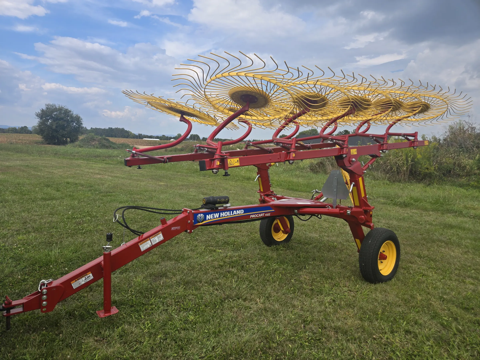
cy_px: 180
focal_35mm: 23
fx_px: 319
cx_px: 240
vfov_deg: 58.9
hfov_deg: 73.9
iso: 25
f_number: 1.8
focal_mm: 5.4
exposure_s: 1/1580
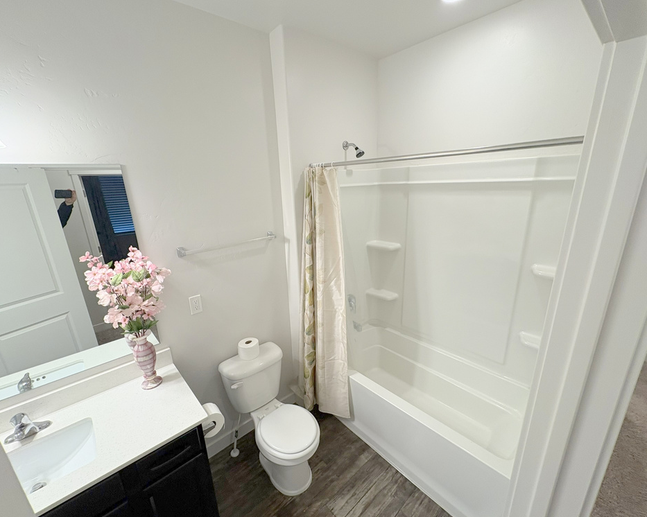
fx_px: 287
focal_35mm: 15
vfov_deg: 84.0
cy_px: 265
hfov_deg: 96.8
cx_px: 314
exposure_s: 1/60
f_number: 2.2
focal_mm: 2.22
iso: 125
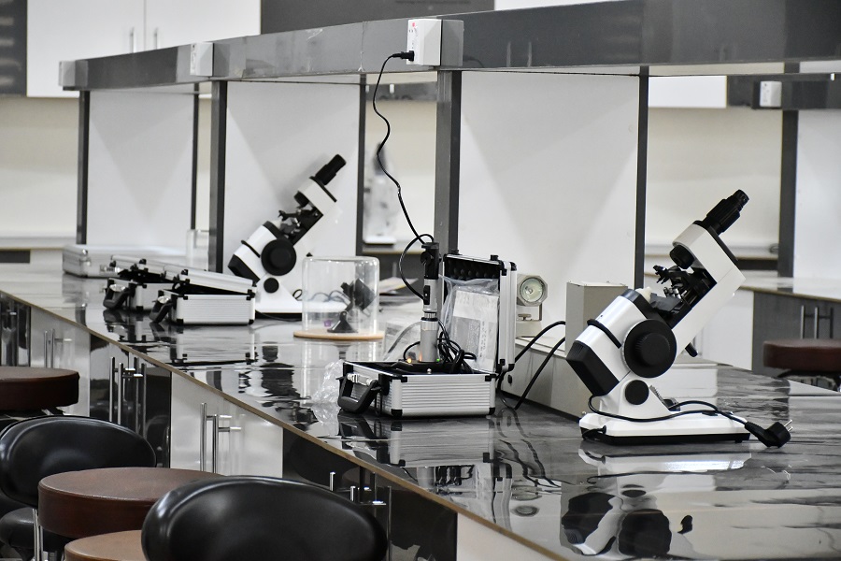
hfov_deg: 18.3
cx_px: 420
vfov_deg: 12.2
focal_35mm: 112
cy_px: 280
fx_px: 2616
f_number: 5
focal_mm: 75
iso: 3200
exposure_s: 1/125
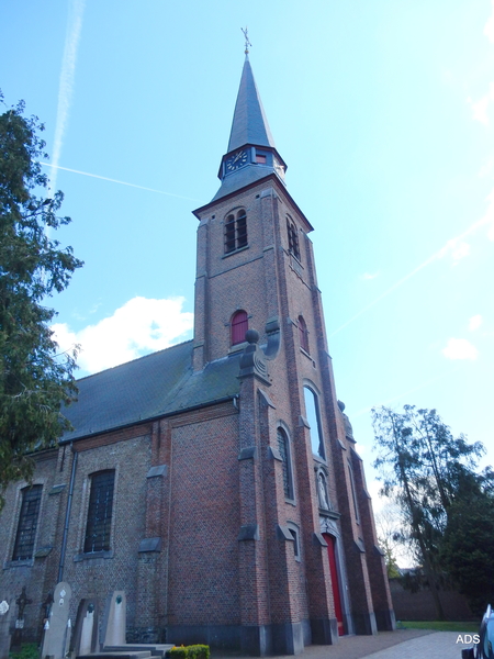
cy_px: 330
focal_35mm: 25
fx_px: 476
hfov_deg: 54.9
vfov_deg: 69.4
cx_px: 247
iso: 125
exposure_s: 1/800
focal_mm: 4.5
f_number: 3.7
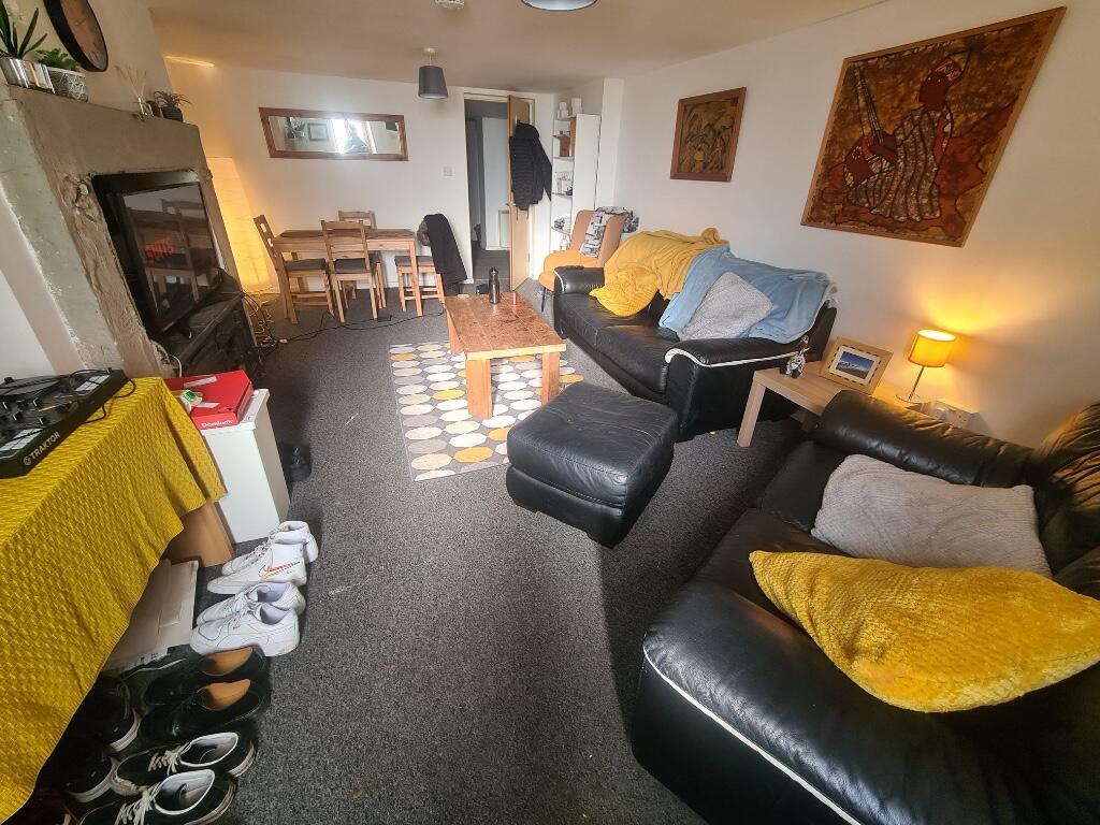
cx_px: 550
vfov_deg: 89.9
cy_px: 412
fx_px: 413
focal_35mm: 13
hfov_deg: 106.2
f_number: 2.2
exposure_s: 1/50
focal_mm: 2.2
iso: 200
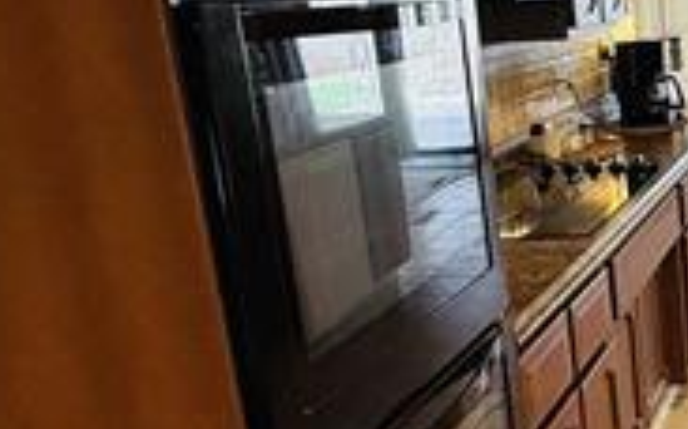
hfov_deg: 28.7
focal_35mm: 52
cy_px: 173
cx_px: 970
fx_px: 974
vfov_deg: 24.8
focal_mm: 2.22
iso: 200
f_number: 2.2
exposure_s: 1/120
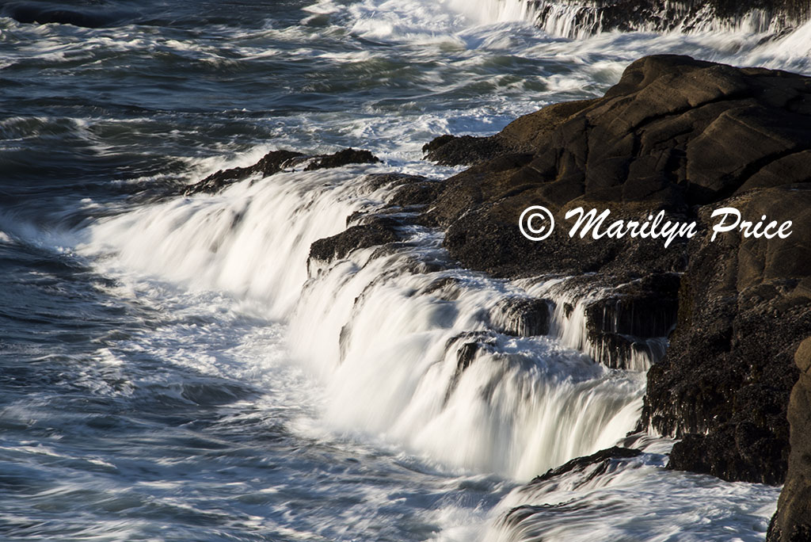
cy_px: 271
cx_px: 406
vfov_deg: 4.6
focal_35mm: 300
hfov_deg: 6.9
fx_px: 6762
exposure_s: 1/10
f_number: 27
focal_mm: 300
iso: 100
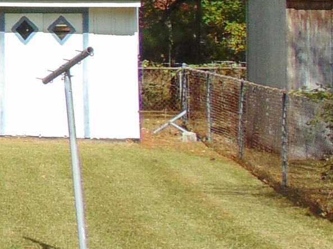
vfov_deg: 11.5
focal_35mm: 127
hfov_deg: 12.6
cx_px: -427
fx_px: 1221
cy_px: -6
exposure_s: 1/250
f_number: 7.7
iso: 80
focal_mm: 4.5
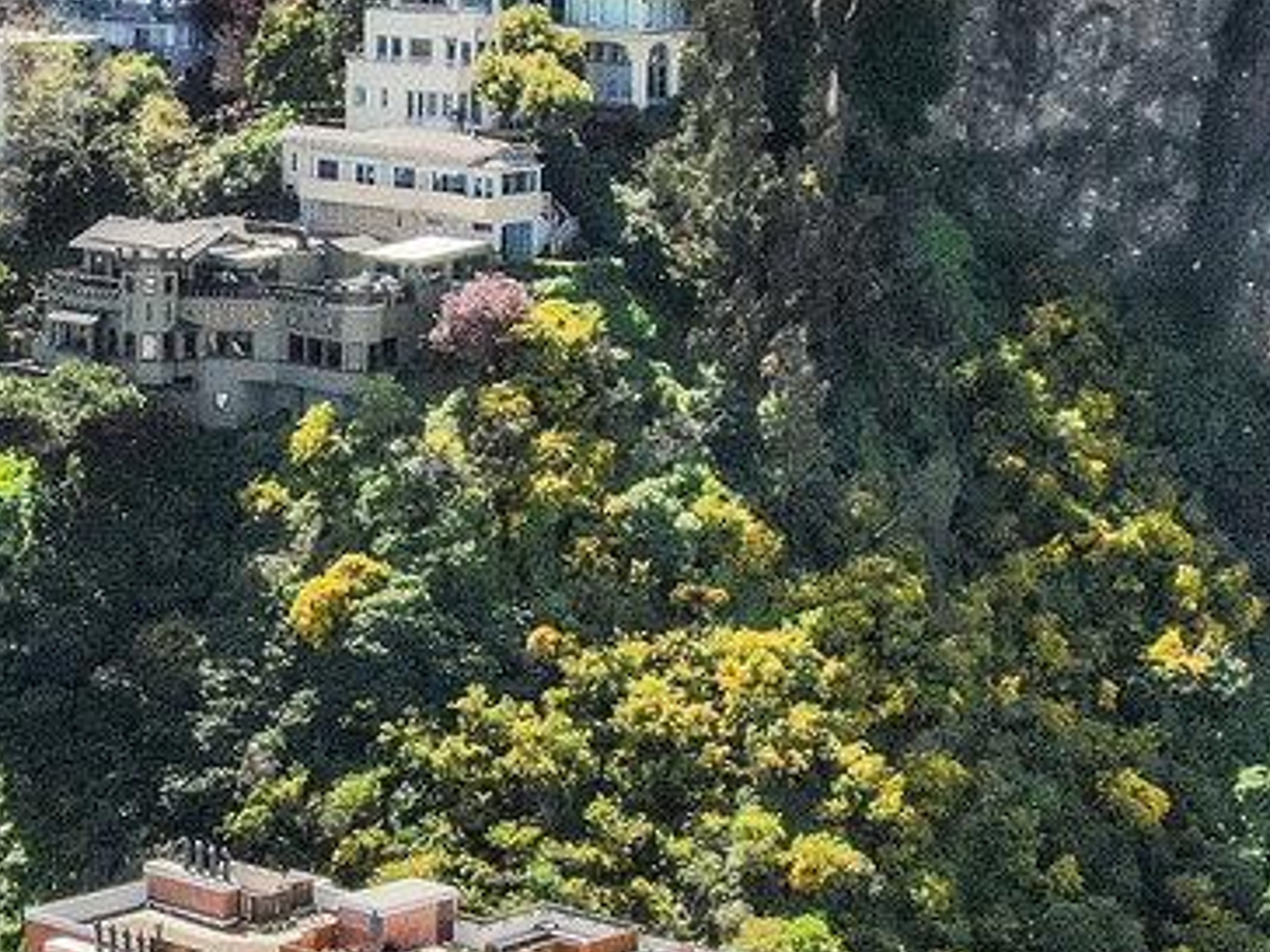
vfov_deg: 12.1
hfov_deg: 15.8
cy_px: 551
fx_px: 4476
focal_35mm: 122
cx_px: -7
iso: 100
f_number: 3.4
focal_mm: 6.35
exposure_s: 1/320
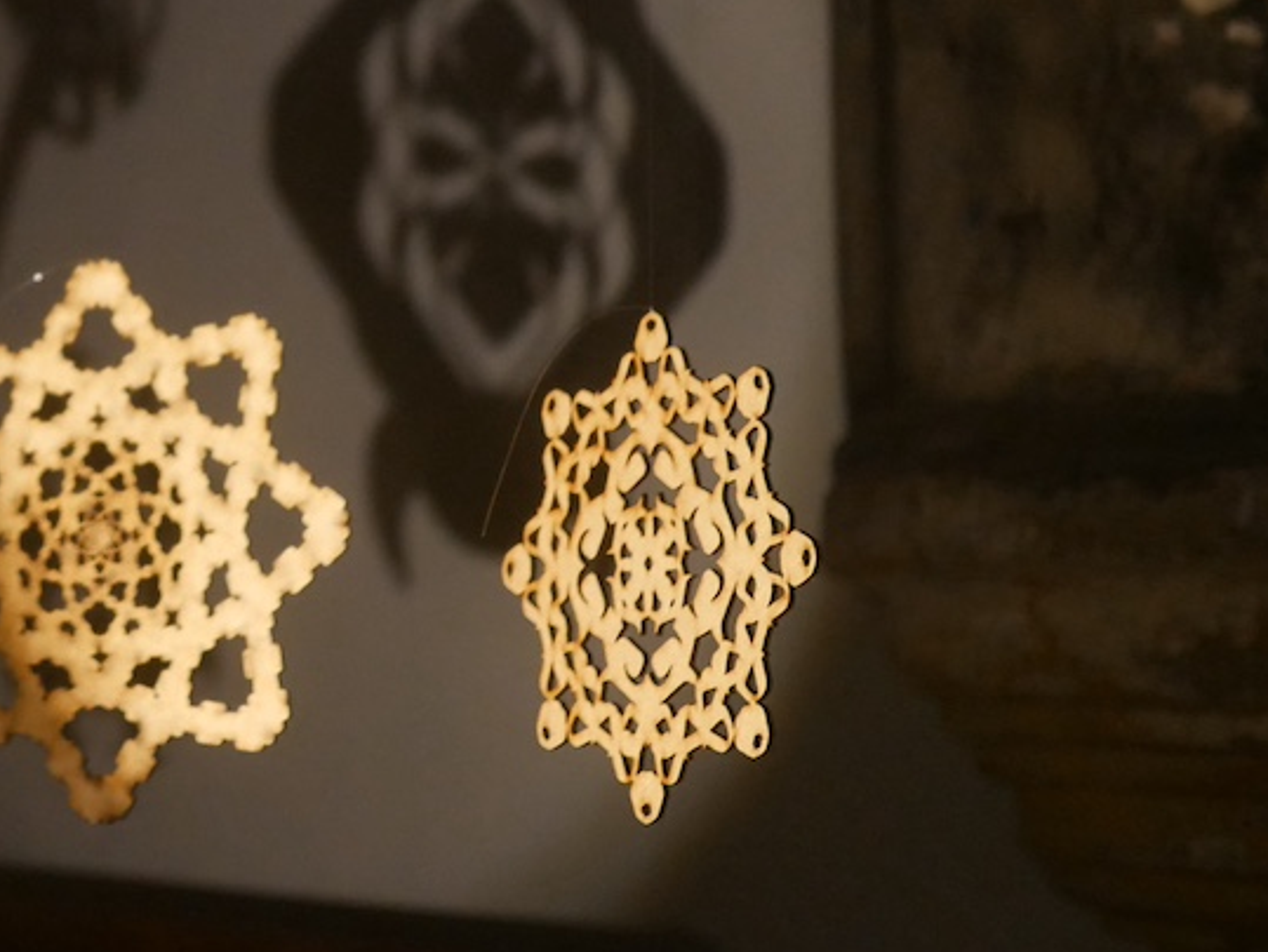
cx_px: -56
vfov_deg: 15.3
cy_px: -18
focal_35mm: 95
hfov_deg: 19.9
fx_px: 3482
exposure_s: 1/60
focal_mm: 20
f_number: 1.7
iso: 1600
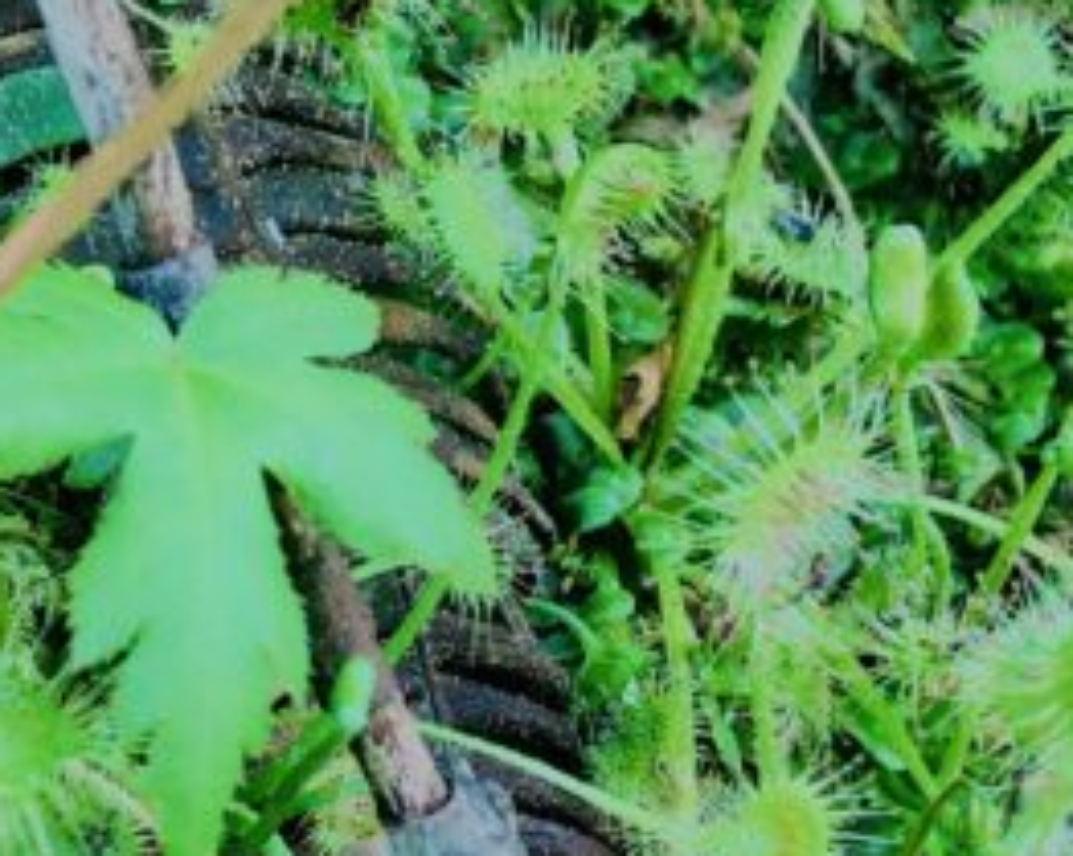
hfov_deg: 17.9
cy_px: 709
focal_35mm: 107
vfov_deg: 14.3
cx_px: 434
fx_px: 3394
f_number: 1.8
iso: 40
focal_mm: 3.99
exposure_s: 1/120
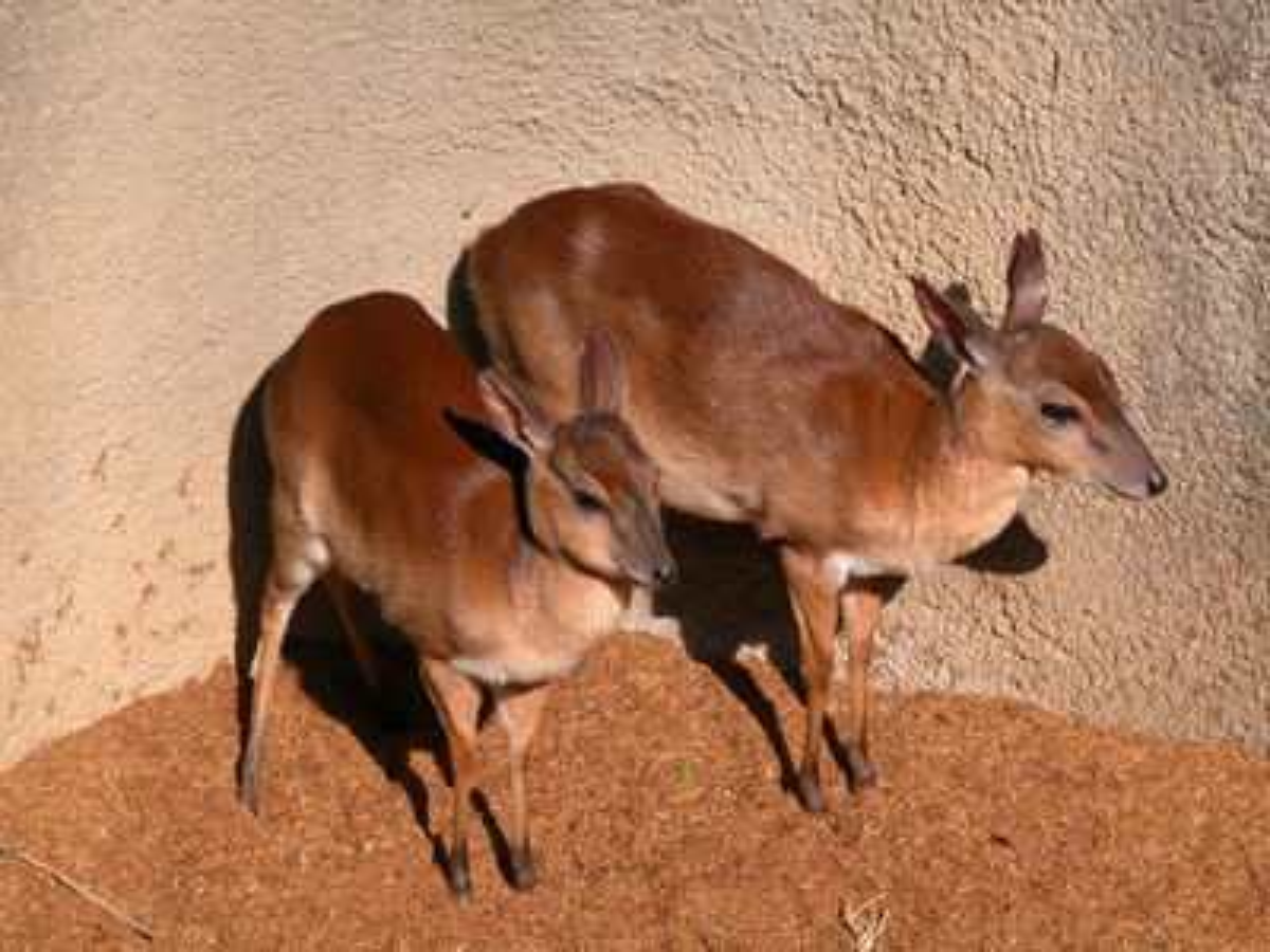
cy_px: 476
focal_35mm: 188
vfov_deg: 7.9
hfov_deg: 10.5
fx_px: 6897
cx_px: 635
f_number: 5.7
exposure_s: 1/355
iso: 100
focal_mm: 48.5
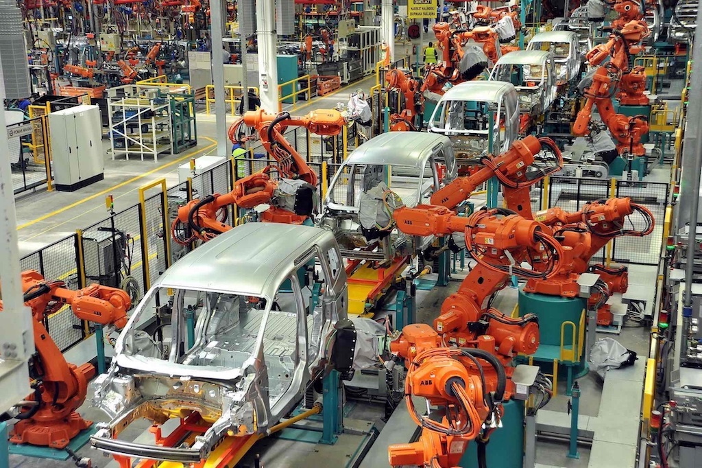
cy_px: 234
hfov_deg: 38.2
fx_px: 1014
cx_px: 351
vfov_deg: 26.0
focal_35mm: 52
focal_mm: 52
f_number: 4.5
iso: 800
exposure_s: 1/100
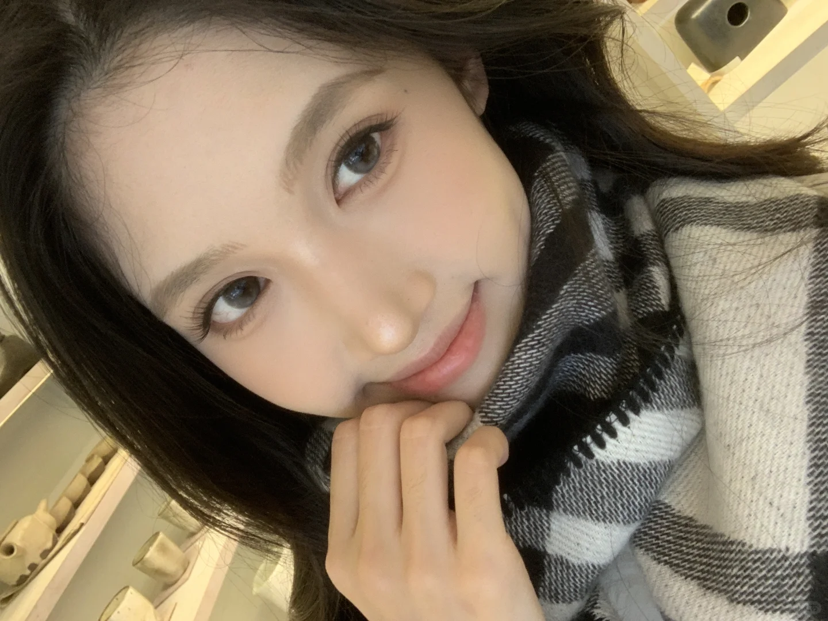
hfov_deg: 56.8
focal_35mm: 32
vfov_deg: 44.2
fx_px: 765
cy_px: 310
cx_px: 414
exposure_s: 1/60
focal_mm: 2.87
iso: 200
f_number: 2.2
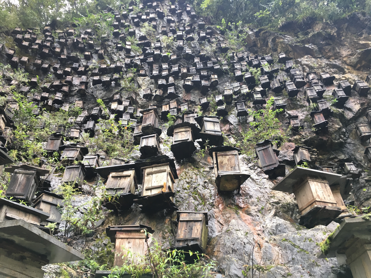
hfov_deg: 61.7
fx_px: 311
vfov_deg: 48.2
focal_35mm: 29
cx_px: 186
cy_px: 139
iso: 64
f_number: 2.2
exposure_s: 1/33
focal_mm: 4.15
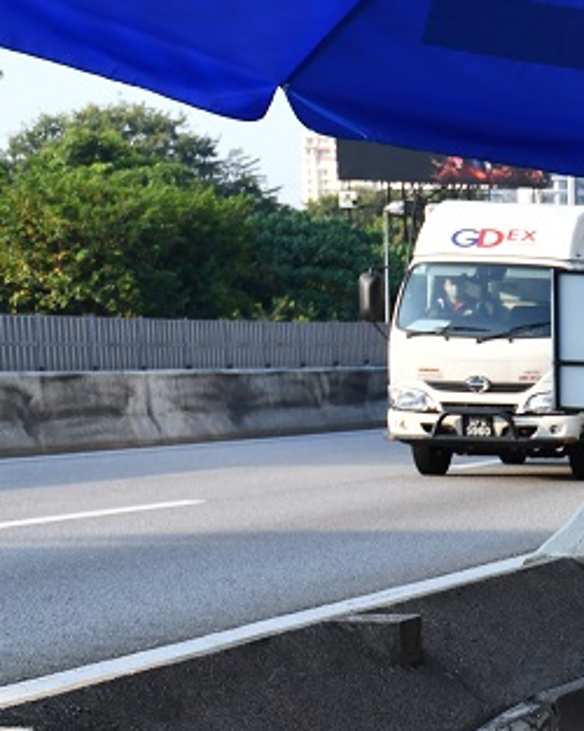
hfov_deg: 11.8
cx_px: 1376
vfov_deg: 17.6
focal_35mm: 108
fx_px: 2336
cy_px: 628
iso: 400
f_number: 5.6
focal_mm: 30
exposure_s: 1/800
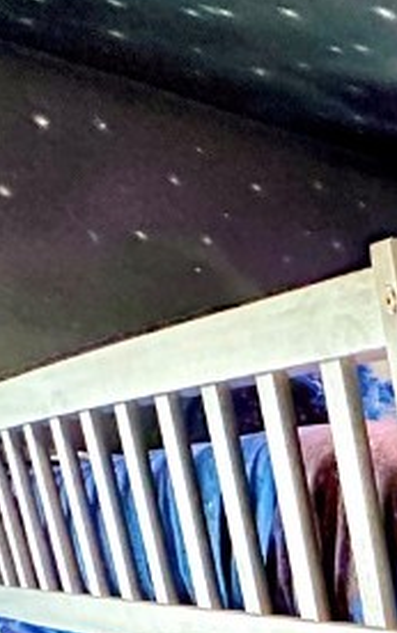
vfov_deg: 28.6
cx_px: 1115
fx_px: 950
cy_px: 865
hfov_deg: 12.5
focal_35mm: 55
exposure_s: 1/60
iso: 800
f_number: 2.2
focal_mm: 2.22
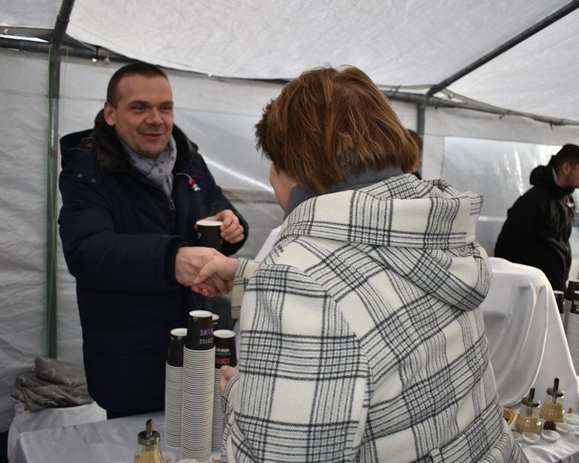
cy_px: 233
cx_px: 273
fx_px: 531
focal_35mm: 31
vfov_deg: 47.1
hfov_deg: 57.1
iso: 100
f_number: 3.5
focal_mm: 18
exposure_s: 1/125
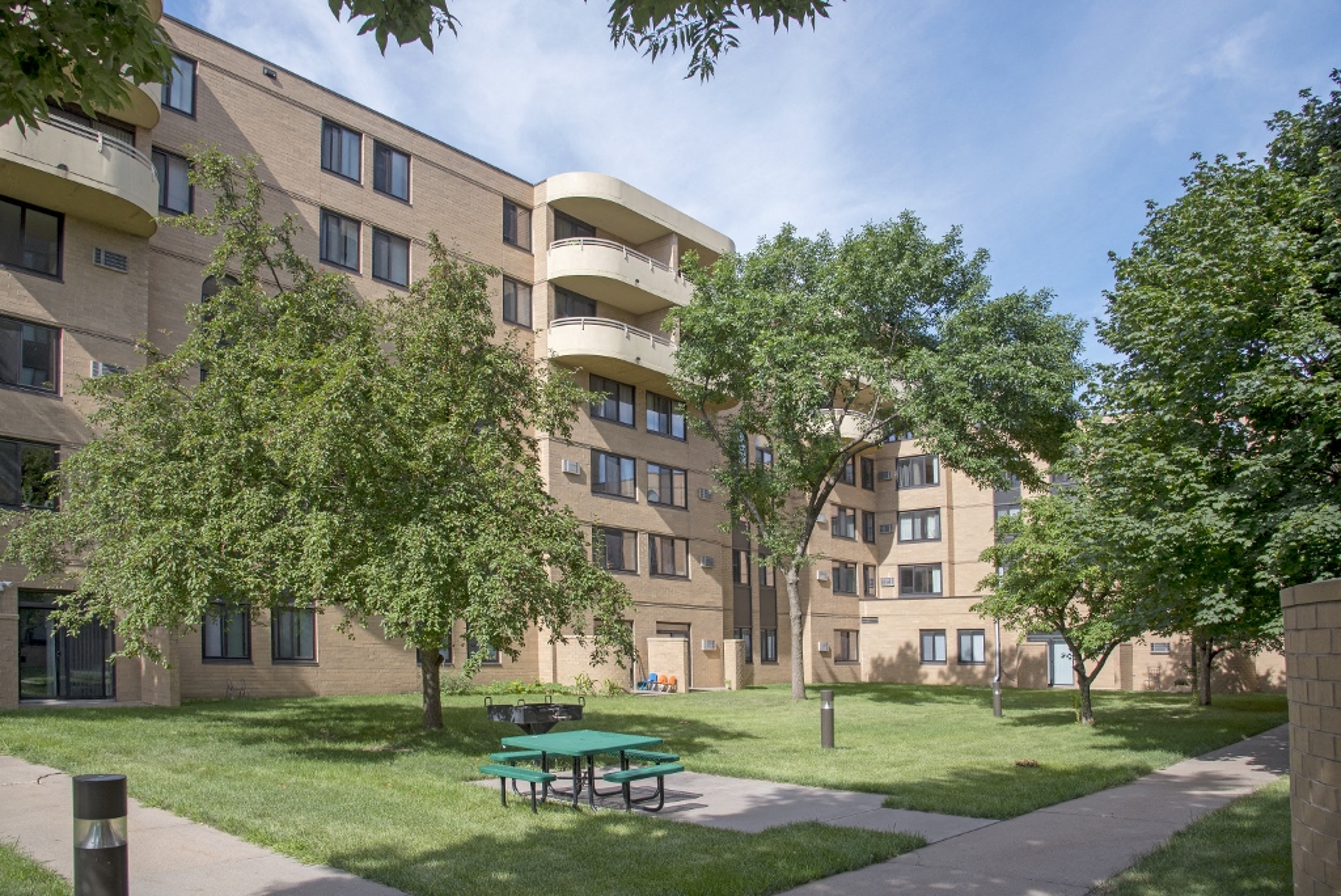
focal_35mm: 24
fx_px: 894
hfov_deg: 73.7
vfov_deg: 53.2
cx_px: 670
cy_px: 448
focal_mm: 24
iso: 200
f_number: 8
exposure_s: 1/250
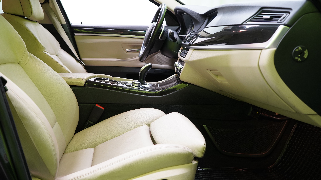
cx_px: 145
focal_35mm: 34
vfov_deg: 34.6
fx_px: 289
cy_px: 87
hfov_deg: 57.9
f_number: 5
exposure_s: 1/20
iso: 1250
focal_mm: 29
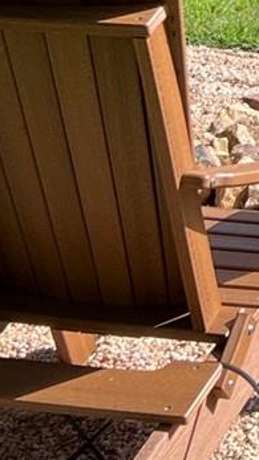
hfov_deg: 6.8
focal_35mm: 167
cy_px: -224
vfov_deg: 12.3
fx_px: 2040
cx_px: 632
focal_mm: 5.7
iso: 50
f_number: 1.5
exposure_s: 1/1196
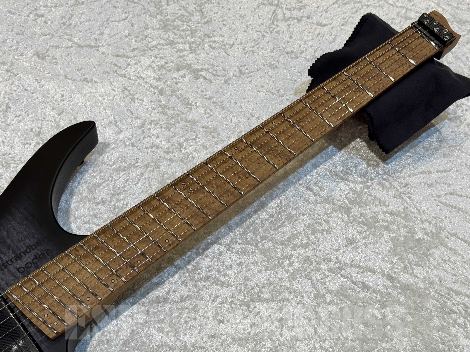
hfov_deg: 39.7
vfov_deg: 30.3
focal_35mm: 48
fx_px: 652
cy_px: 176
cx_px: 235
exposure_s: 1/120
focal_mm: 6.76
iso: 80
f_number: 1.78
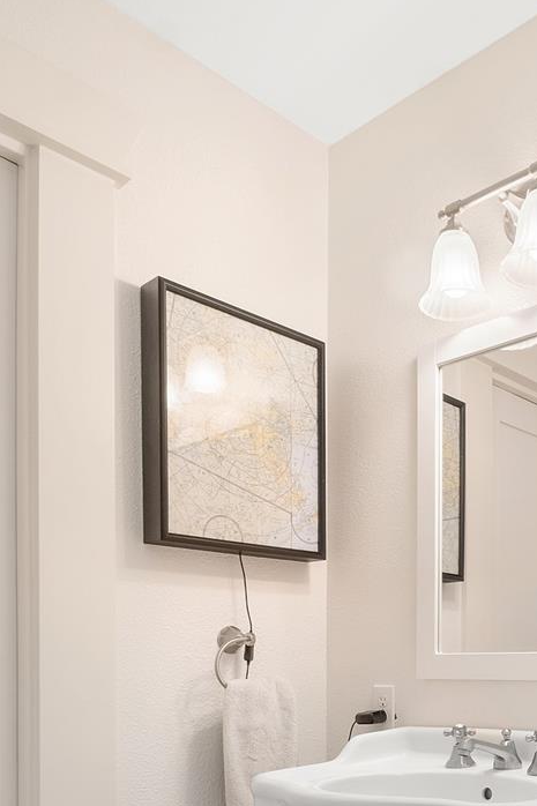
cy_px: 679
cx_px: 498
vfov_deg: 52.3
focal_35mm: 33
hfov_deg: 37.0
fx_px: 739
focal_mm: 10
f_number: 8
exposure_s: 1/50
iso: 160
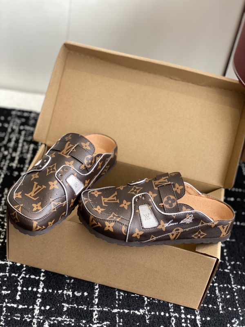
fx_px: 491
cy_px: 164
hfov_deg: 28.0
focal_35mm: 52
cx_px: 122
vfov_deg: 36.8
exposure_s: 1/122
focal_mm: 6
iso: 50
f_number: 2
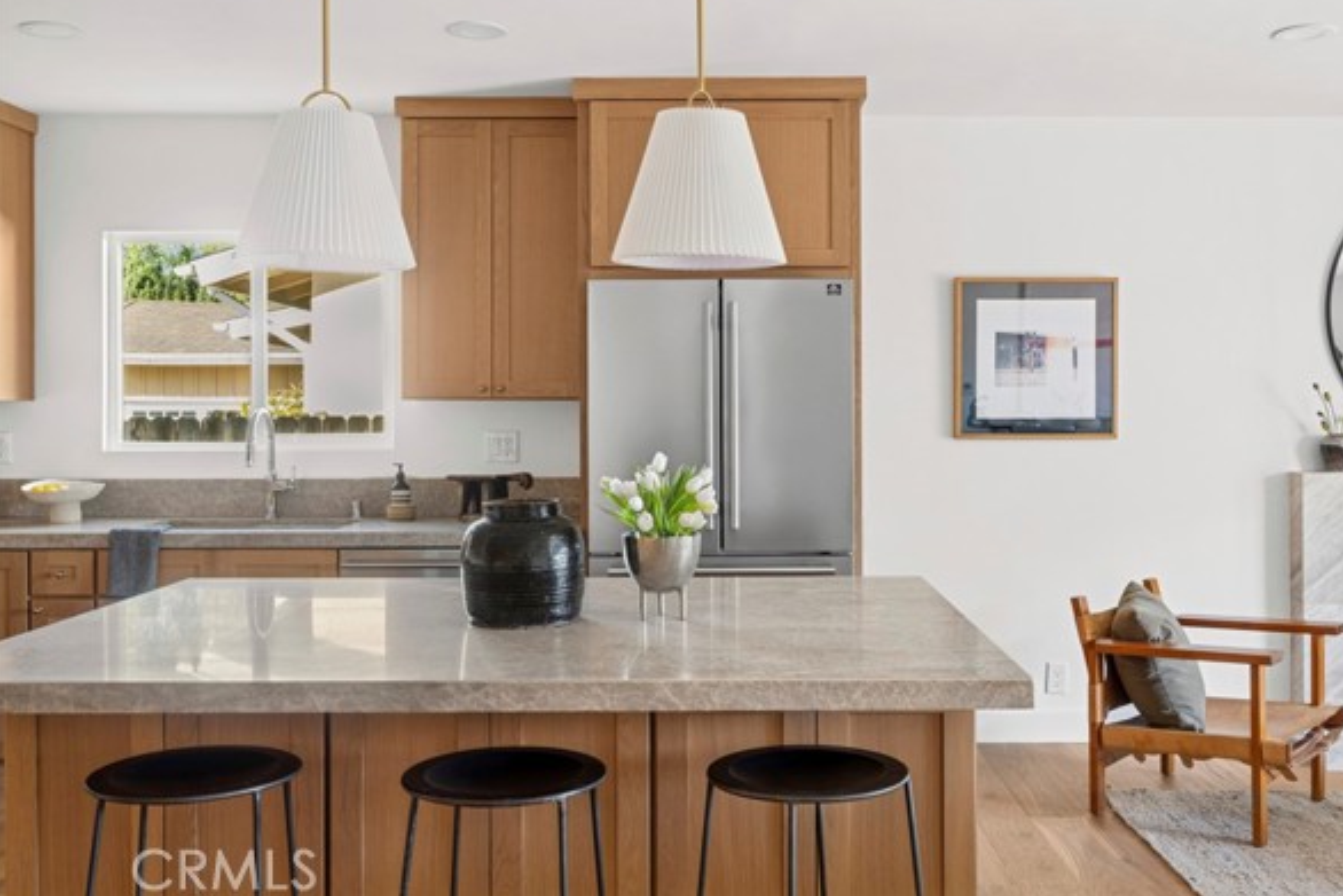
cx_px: 729
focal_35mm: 36
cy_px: 416
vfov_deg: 36.9
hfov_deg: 53.1
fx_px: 1343
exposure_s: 1/15
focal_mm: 33
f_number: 9
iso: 200
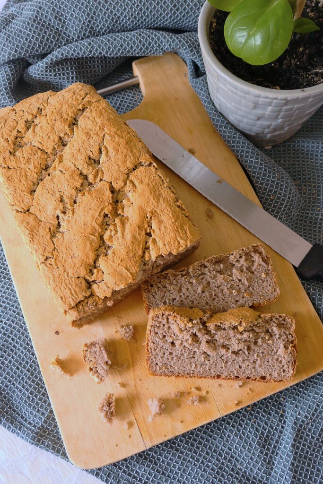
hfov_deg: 43.6
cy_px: 242
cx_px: 162
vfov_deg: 61.9
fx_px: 404
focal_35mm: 30
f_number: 2.5
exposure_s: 1/80
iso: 500
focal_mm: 11
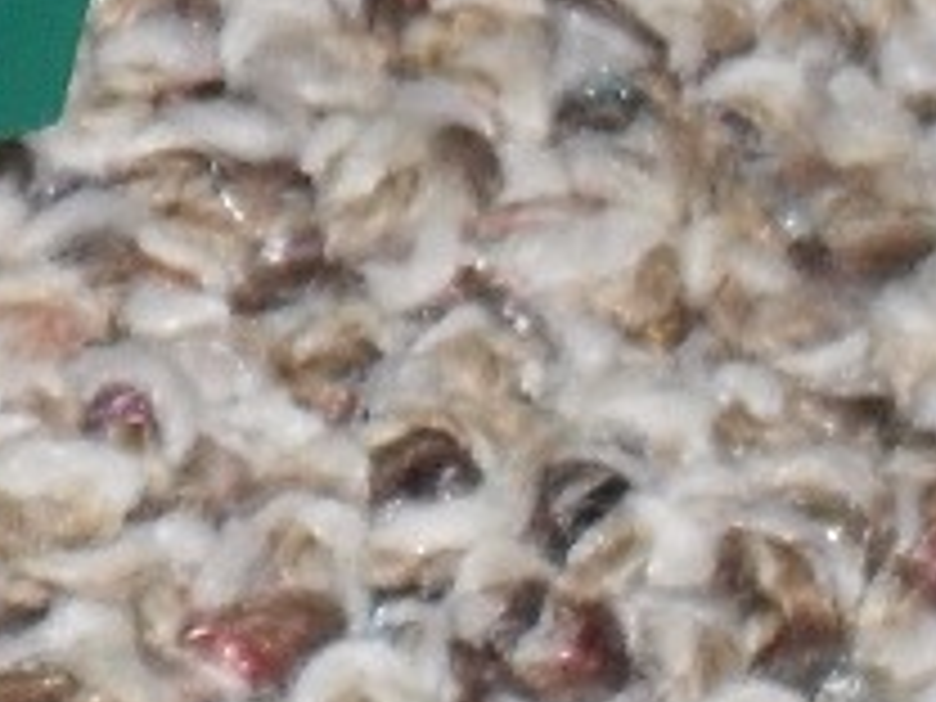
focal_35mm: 456
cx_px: -788
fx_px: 12330
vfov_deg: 3.2
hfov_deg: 4.3
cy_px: -1116
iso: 200
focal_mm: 11.7
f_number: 4.6
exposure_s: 1/60
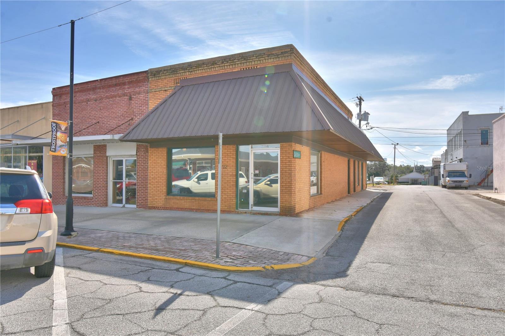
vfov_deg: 57.2
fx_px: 309
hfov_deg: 78.6
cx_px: 252
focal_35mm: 22
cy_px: 168
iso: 100
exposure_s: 1/250
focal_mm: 15
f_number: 11
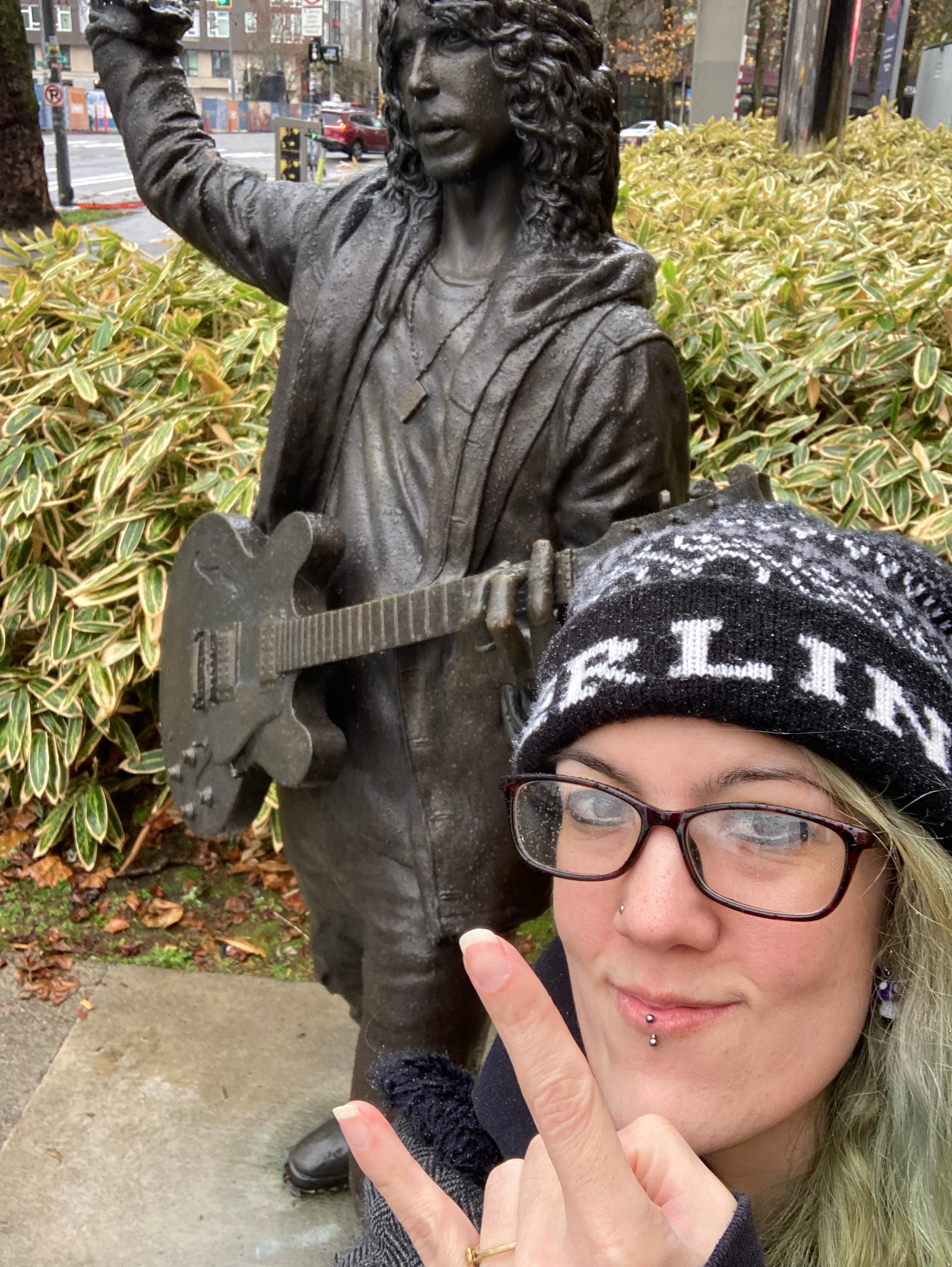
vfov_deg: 56.8
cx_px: 476
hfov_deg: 44.2
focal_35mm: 32
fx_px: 1172
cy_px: 634
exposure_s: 1/121
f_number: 2.2
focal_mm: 2.87
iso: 64
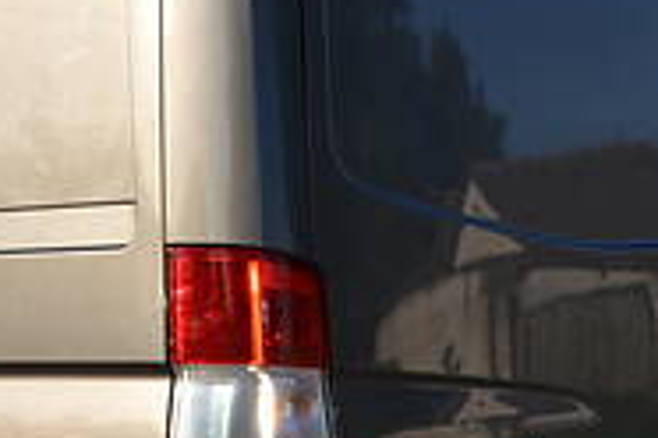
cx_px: 92
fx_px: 2595
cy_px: 298
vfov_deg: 9.7
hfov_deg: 14.3
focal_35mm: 142
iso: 100
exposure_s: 1/200
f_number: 7.1
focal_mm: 22
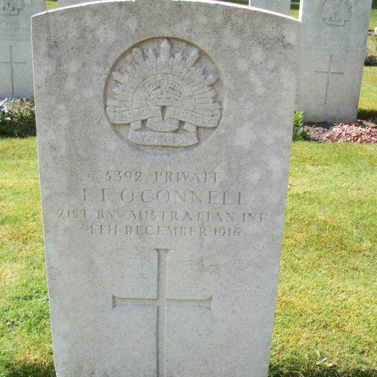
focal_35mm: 47
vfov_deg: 36.0
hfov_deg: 36.1
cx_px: 192
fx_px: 579
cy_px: 216
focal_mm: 6.3
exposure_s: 1/500
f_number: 3.1
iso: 80
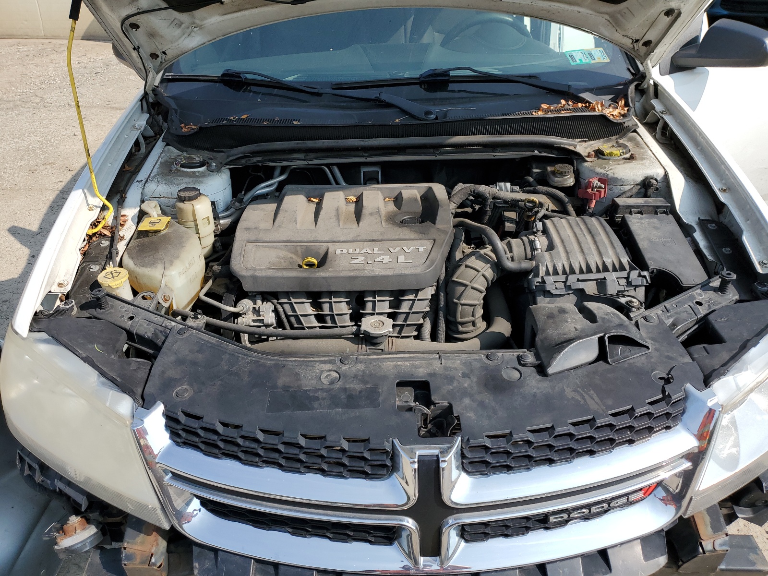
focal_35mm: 26
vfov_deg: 53.1
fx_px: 577
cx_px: 384
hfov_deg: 67.3
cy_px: 288
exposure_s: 1/2500
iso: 50
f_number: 1.5
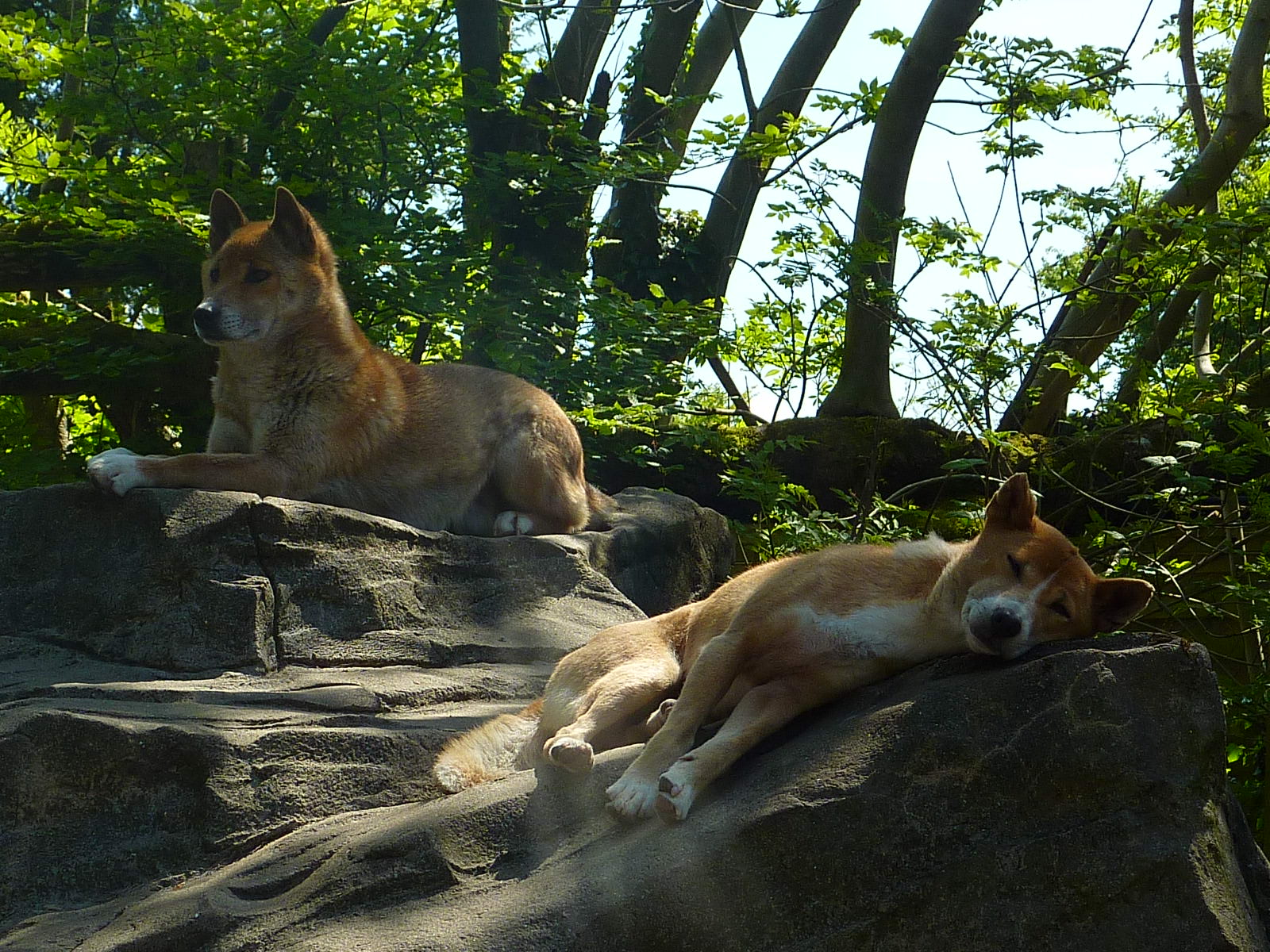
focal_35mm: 106
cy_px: 476
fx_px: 3889
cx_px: 635
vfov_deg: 14.0
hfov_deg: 18.5
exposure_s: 1/400
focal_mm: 9.7
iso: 80
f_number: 3.9
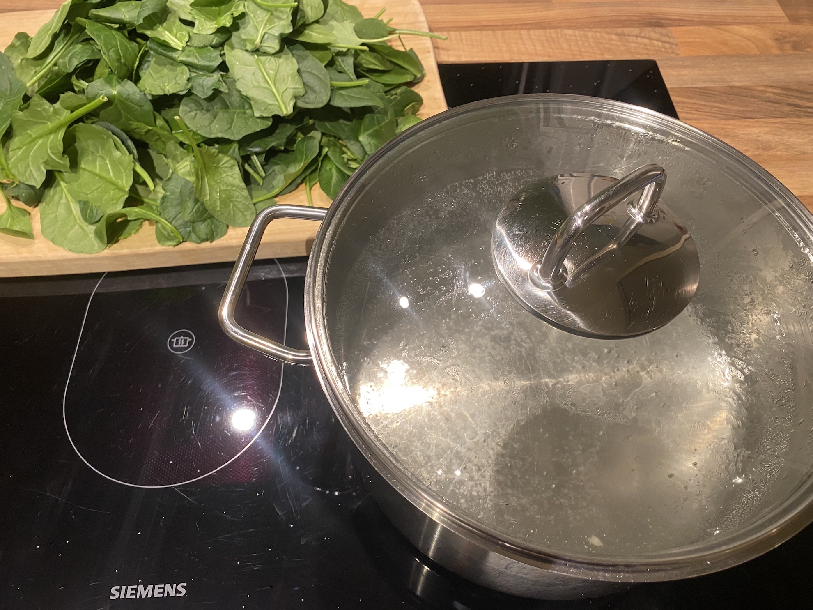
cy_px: 305
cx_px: 406
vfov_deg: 53.1
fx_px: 611
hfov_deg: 67.3
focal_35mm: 26
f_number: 1.8
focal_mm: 4.25
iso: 200
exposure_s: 1/50
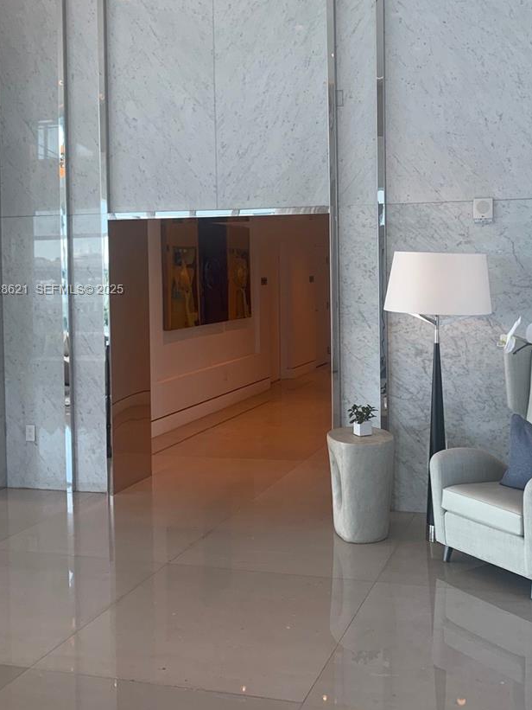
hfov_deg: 37.3
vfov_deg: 48.7
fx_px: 778
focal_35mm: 38
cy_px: 291
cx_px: 352
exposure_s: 1/120
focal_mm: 4.25
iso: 50
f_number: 1.8
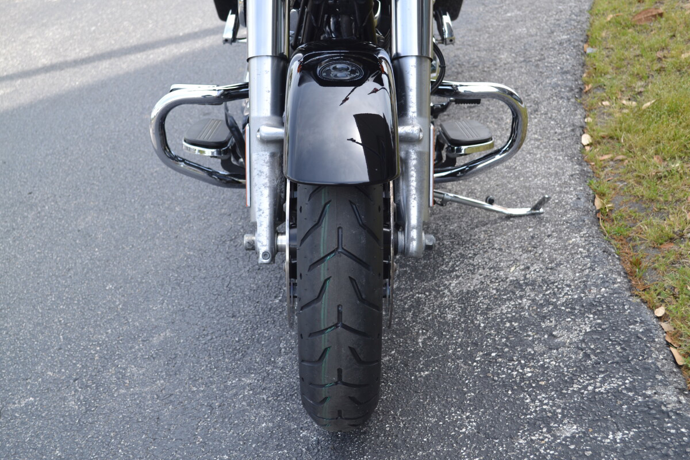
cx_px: 345
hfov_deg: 37.9
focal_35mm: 52
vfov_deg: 25.8
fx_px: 1006
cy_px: 230
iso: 110
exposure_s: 1/125
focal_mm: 35
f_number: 5.6
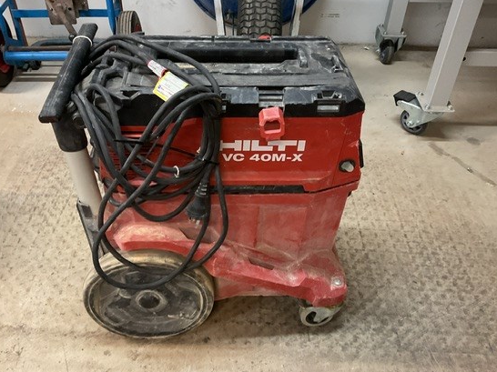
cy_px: 182
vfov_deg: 41.8
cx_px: 223
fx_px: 488
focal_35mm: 34
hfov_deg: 53.9
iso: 200
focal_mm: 3
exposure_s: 1/33
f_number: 1.8
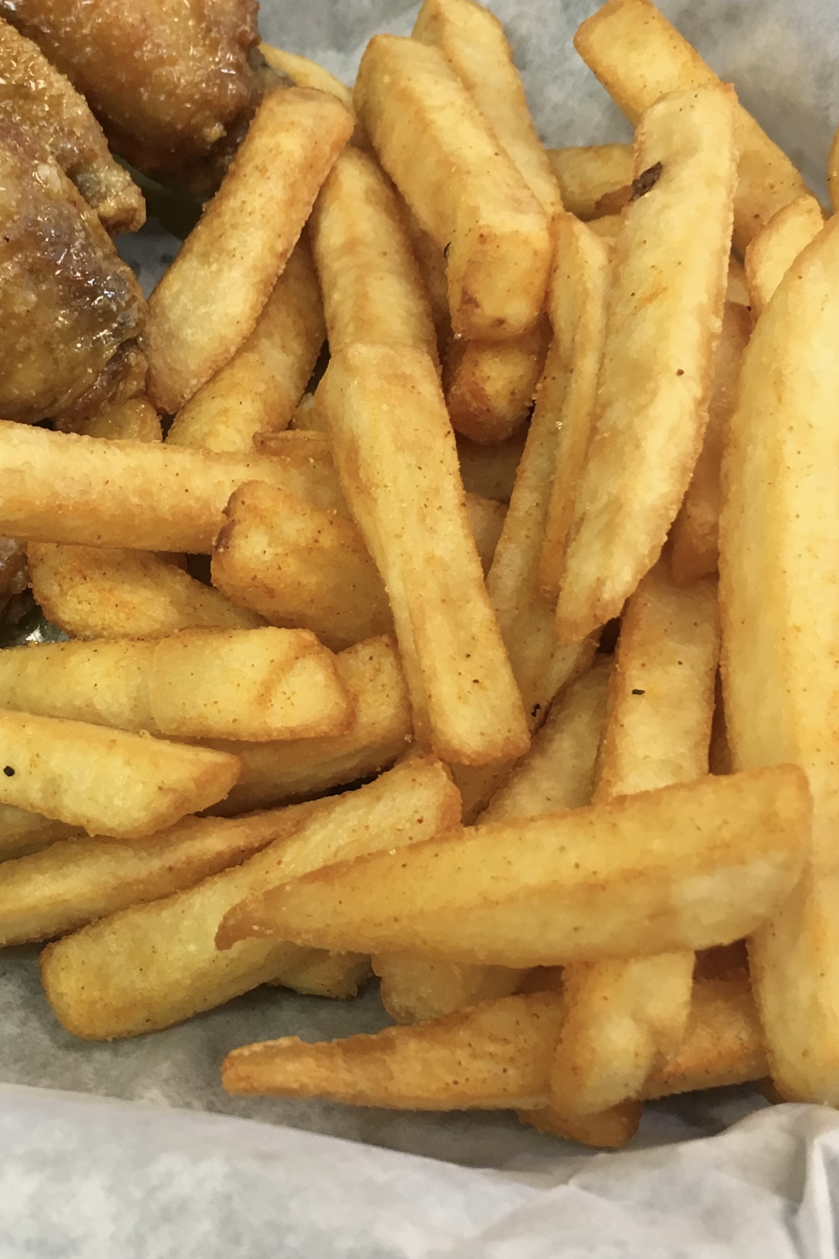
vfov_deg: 35.0
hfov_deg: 23.4
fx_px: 1993
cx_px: 154
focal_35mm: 57
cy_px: 510
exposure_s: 1/30
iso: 64
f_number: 2.2
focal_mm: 4.15
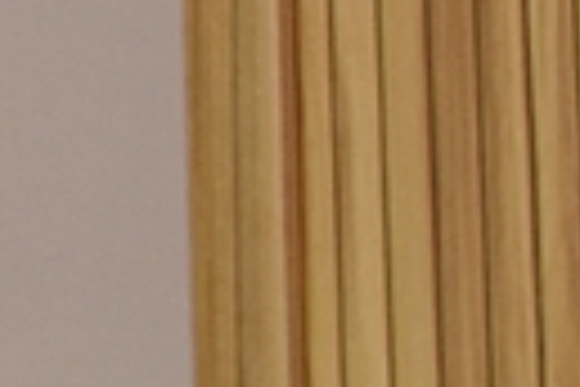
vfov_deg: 4.6
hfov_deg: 6.5
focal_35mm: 298
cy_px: 461
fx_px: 4801
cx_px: -863
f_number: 4.2
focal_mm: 48
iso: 800
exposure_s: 1/40
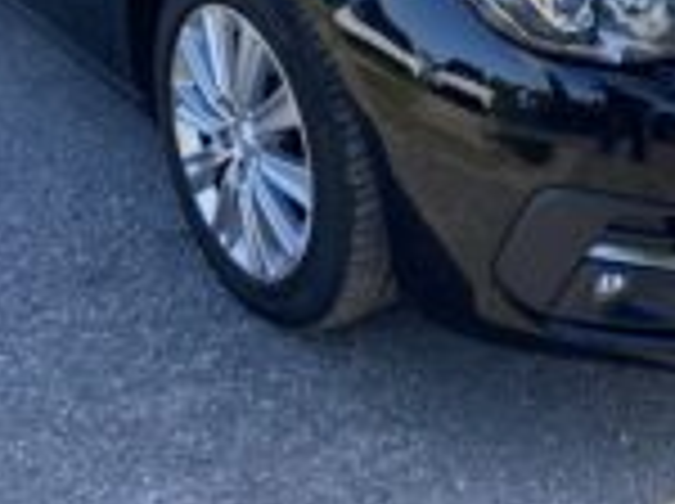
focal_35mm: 65
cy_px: -79
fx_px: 1265
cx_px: 443
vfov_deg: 21.2
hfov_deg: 29.7
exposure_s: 1/389
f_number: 1.8
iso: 32
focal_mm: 4.25
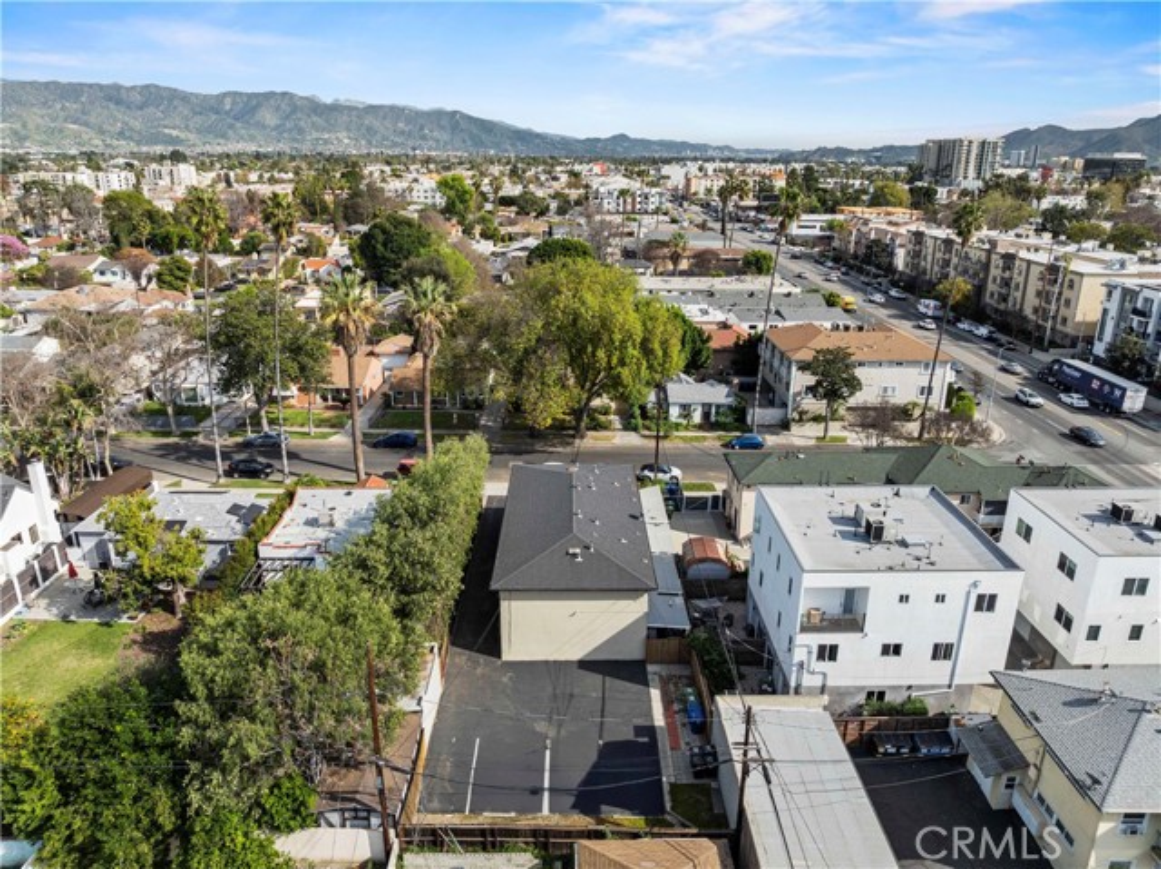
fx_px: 804
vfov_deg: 56.8
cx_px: 580
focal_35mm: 24
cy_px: 434
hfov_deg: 71.6
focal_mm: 12.29
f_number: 4.5
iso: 100
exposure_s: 1/800
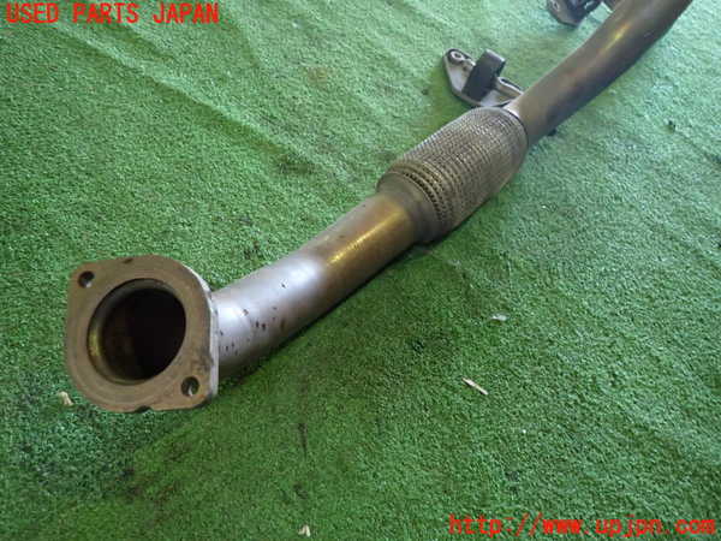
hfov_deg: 69.4
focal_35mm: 25
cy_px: 270
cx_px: 360
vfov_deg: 54.9
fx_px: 521
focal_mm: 4.5
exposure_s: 1/30
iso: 400
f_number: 2
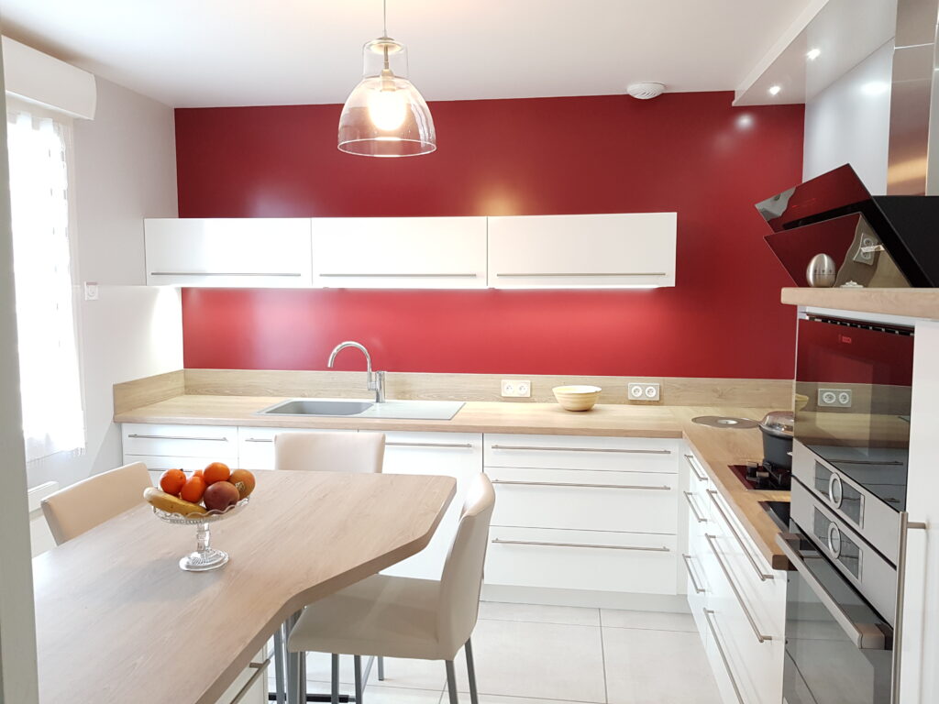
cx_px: 470
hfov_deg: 67.3
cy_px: 352
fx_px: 705
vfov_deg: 53.1
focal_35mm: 26
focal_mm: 4.2
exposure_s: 1/33
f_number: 1.7
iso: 160
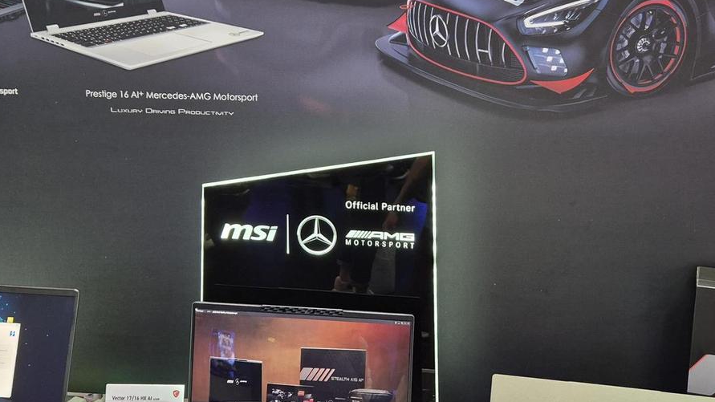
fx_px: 853
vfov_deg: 26.5
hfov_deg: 45.4
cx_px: 400
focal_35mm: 45
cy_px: 208
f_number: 1.8
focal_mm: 5.4
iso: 200
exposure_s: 1/55
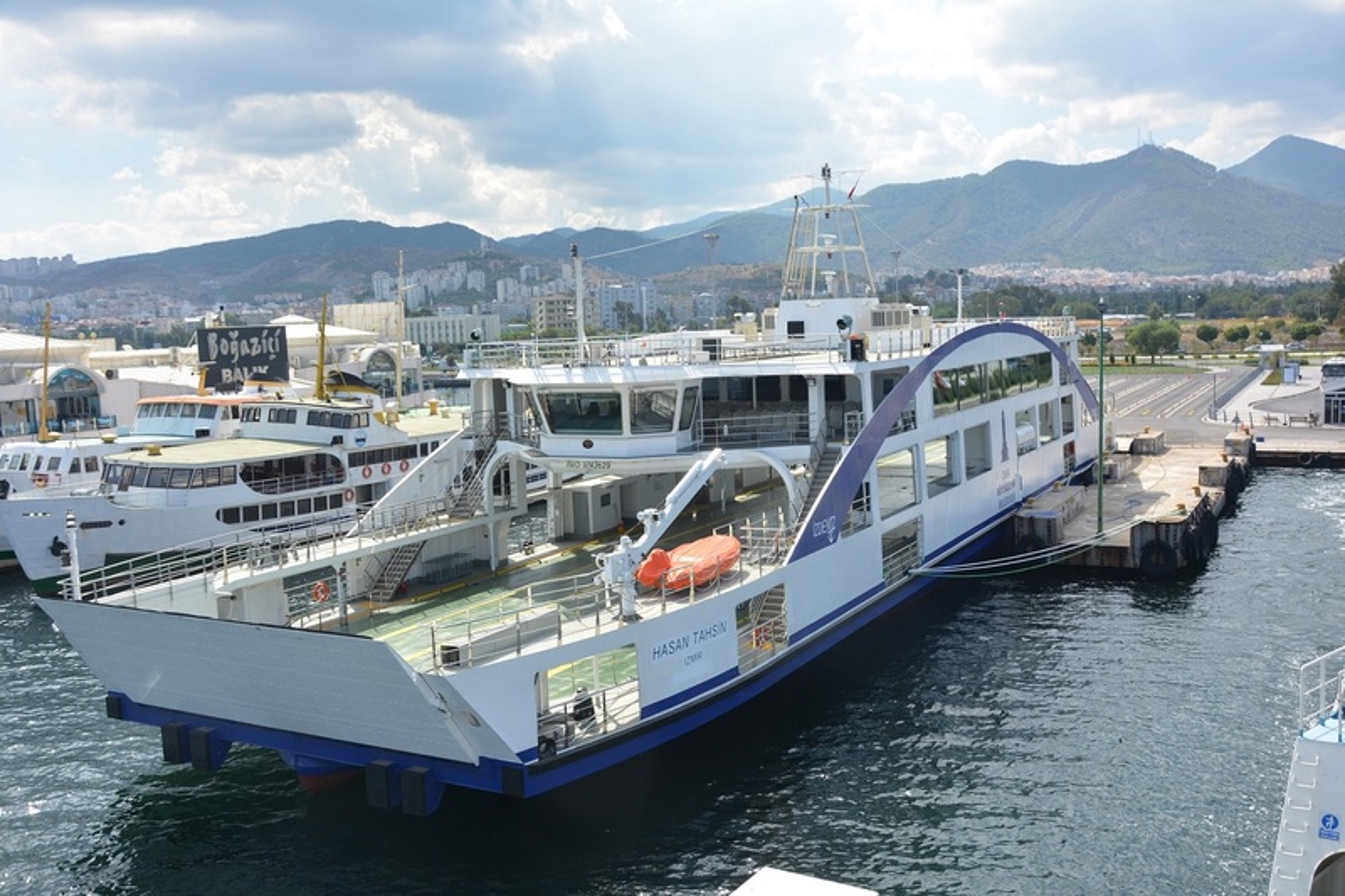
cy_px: 448
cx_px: 672
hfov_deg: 57.2
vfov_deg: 40.0
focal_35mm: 33
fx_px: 1233
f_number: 5.6
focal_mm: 22
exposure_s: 1/320
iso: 100
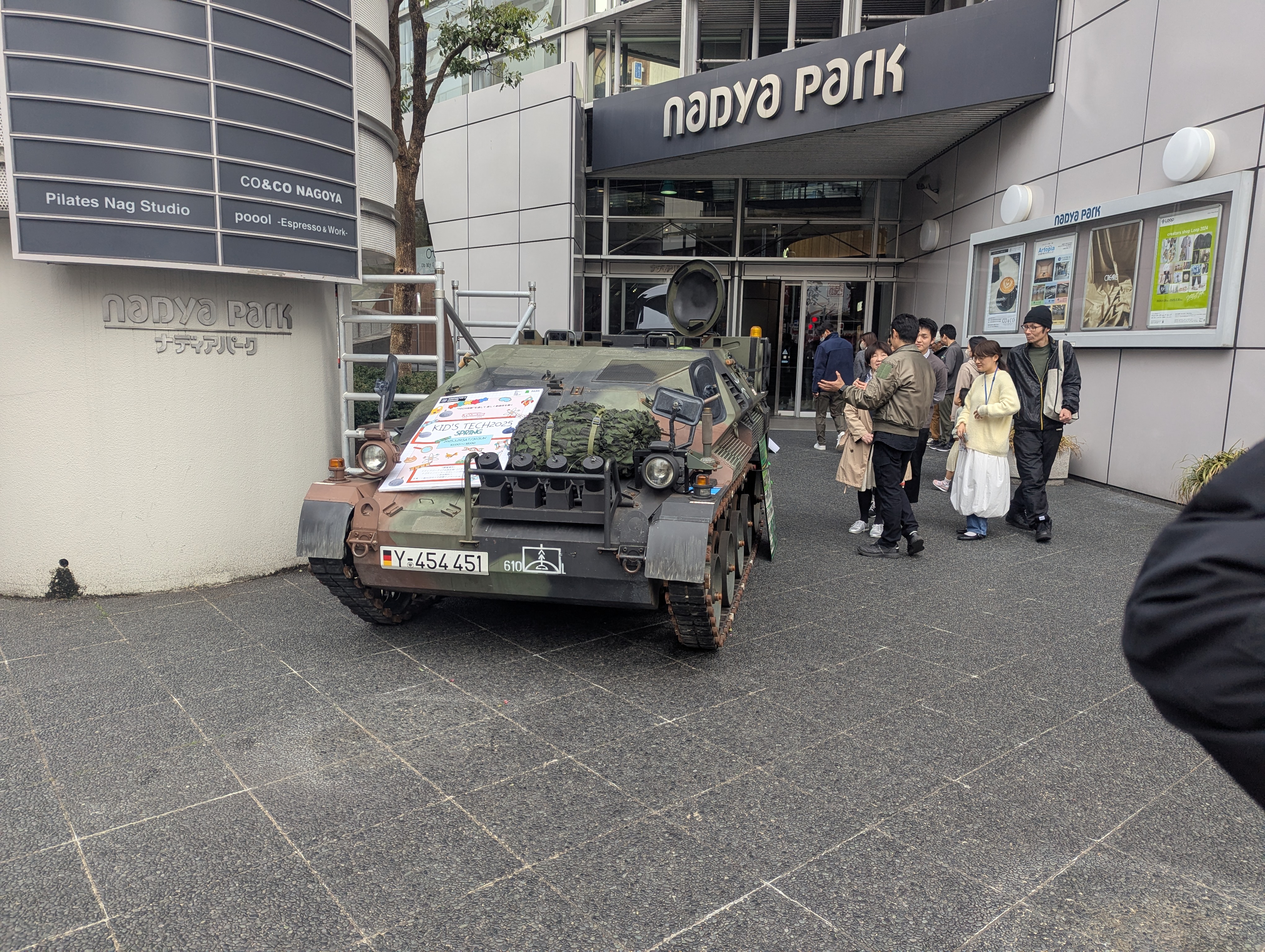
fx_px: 878
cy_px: 476
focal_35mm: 24
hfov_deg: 71.5
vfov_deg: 56.9
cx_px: 632
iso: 49
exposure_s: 1/583
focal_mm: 6.81
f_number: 1.85
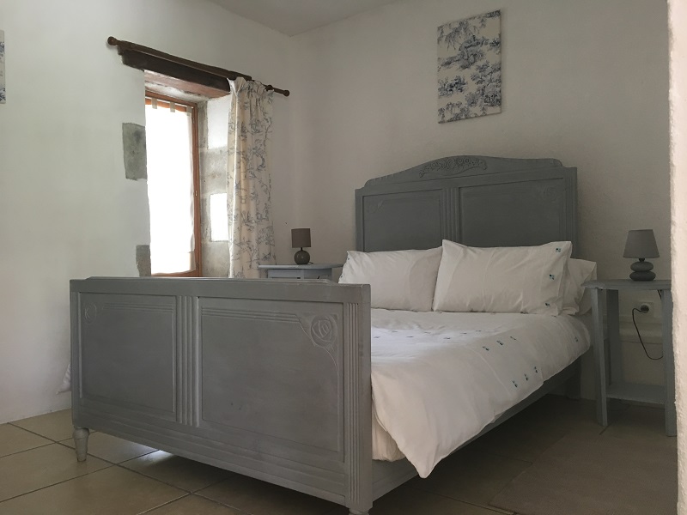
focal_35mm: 29
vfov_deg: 48.2
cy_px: 258
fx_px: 576
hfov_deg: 61.7
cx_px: 344
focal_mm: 4.15
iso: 125
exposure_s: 1/33
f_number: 2.2
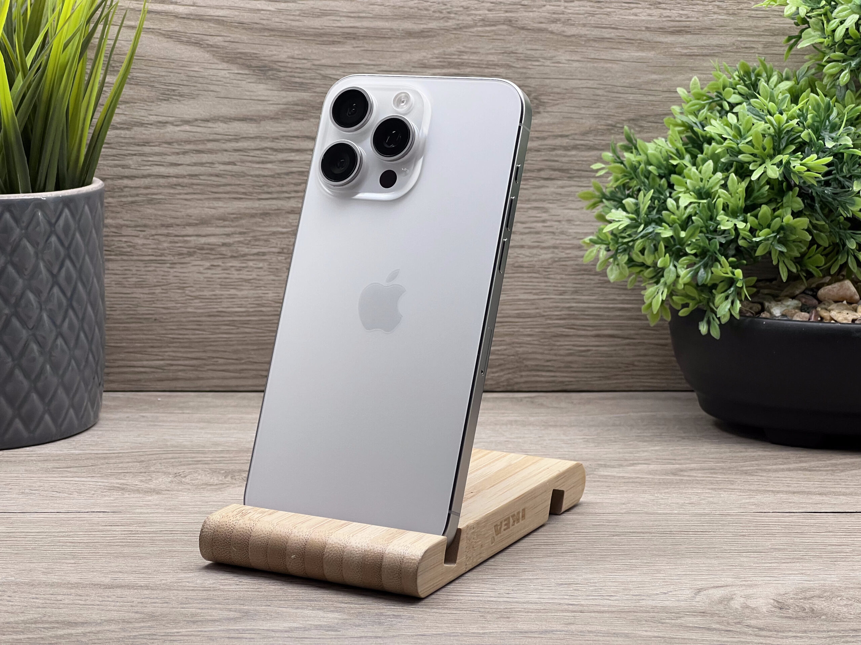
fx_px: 1915
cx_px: 430
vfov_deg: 19.1
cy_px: 322
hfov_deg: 25.3
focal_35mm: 77
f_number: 2.8
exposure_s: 1/100
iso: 64
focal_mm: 9
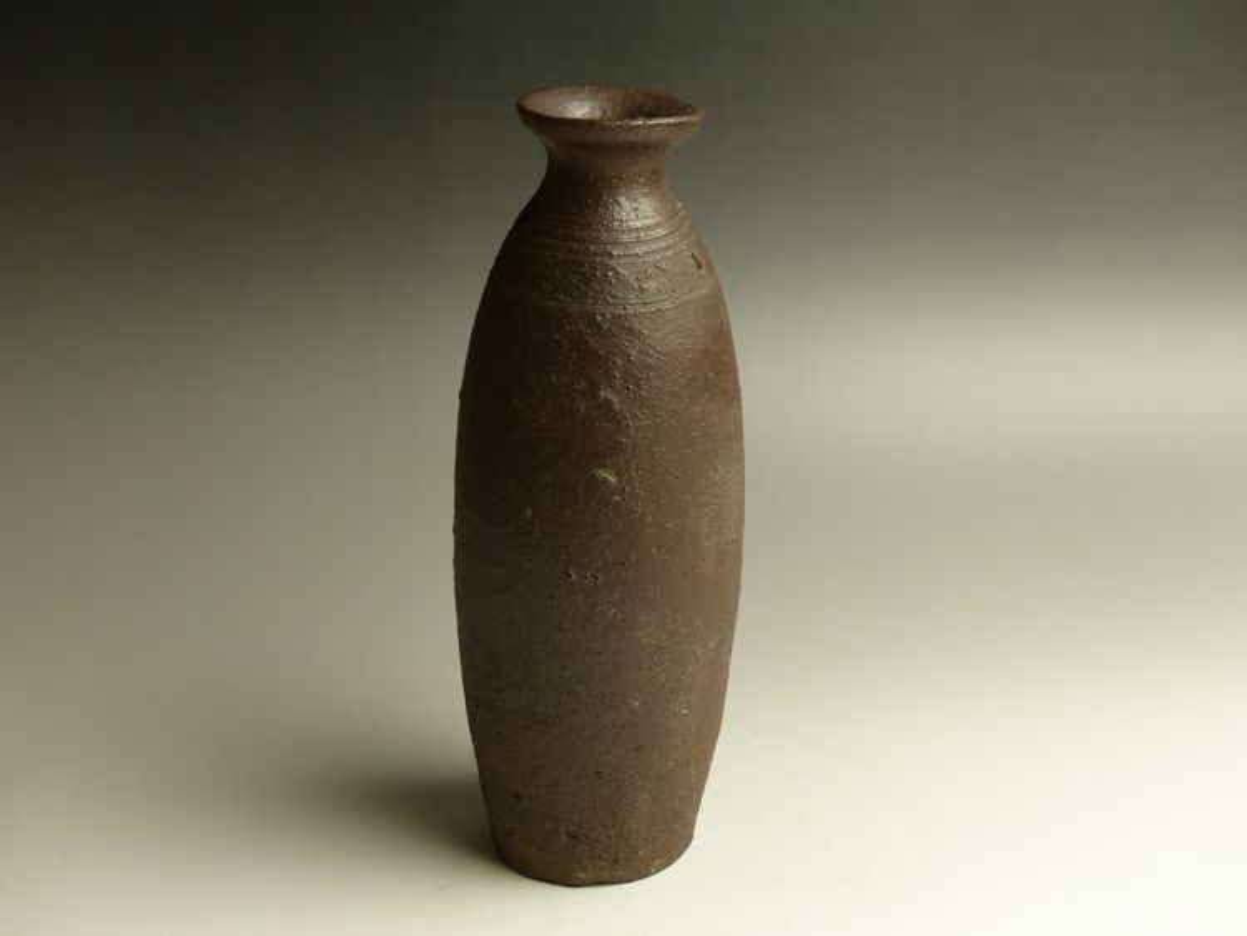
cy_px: 468
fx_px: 1982
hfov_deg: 34.9
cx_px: 624
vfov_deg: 26.6
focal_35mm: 55
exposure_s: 1/50
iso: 200
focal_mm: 9.9
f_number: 2.8
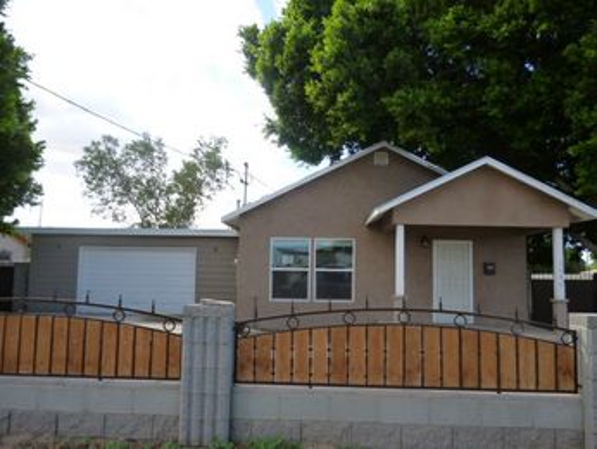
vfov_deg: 49.8
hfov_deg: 63.4
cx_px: 298
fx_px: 483
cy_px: 224
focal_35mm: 28
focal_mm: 5
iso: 160
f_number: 3.1
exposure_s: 1/500
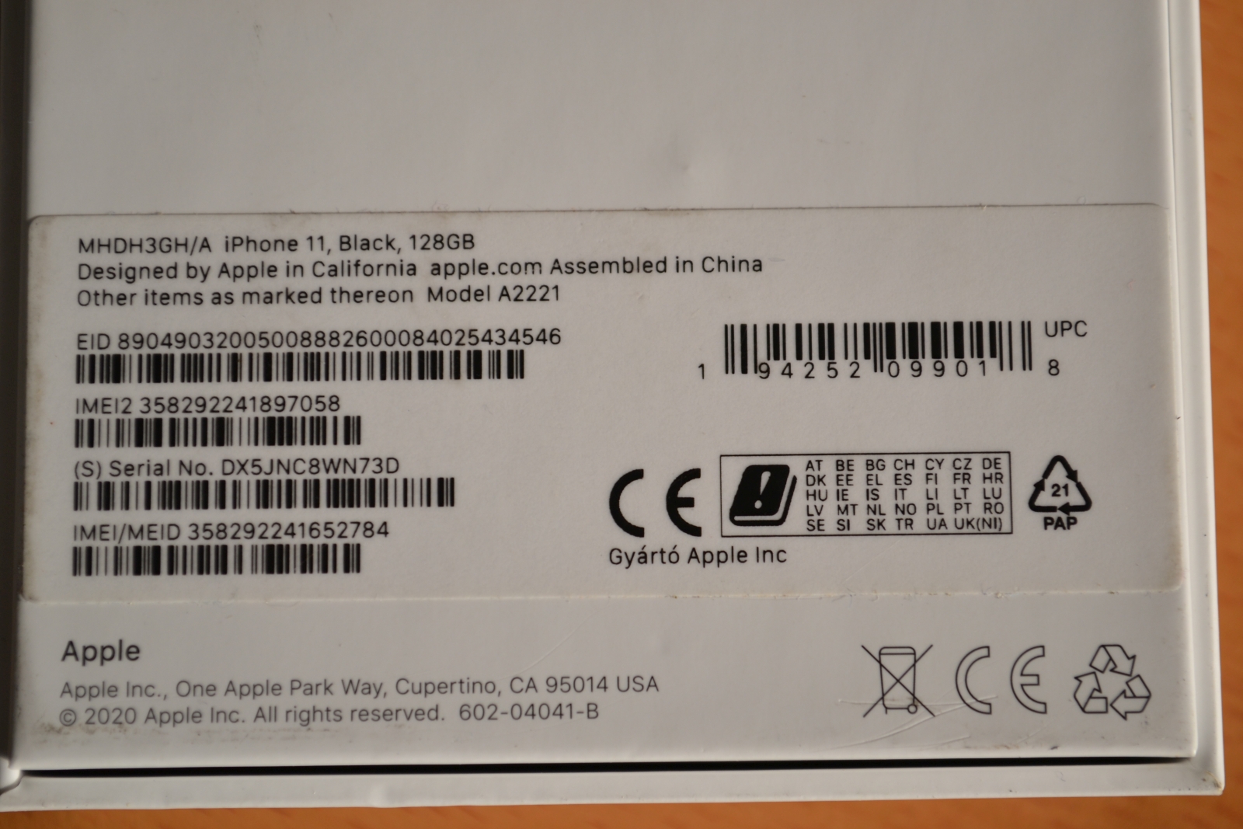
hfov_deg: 24.6
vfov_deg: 16.6
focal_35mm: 82
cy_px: 414
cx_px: 622
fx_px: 2849
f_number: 5.6
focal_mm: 55
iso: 140
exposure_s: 1/125
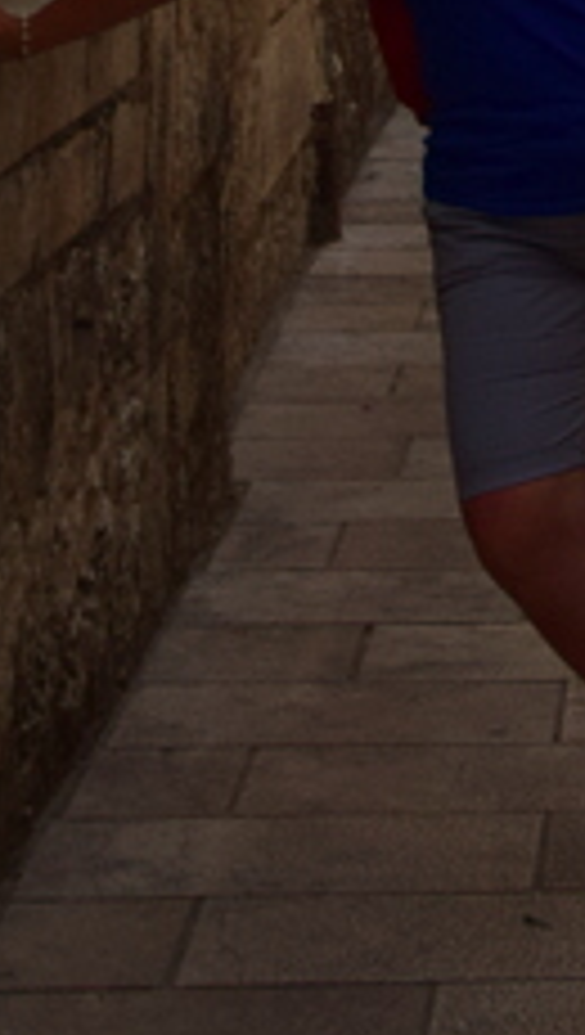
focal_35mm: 153
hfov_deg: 7.7
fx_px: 4204
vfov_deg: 12.9
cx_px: 1042
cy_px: -738
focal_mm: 28
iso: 400
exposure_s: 1/100
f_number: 9
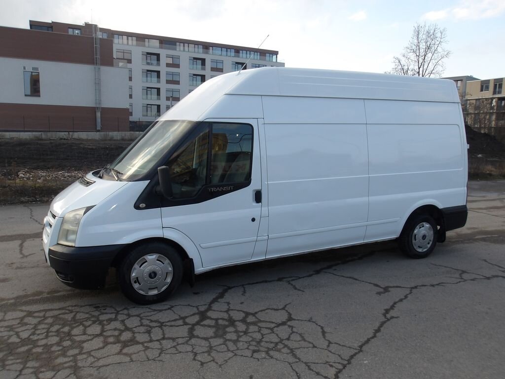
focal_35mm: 27
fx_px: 394
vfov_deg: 51.4
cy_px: 190
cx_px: 252
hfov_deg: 65.3
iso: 100
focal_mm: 4.9
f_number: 3
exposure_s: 1/349
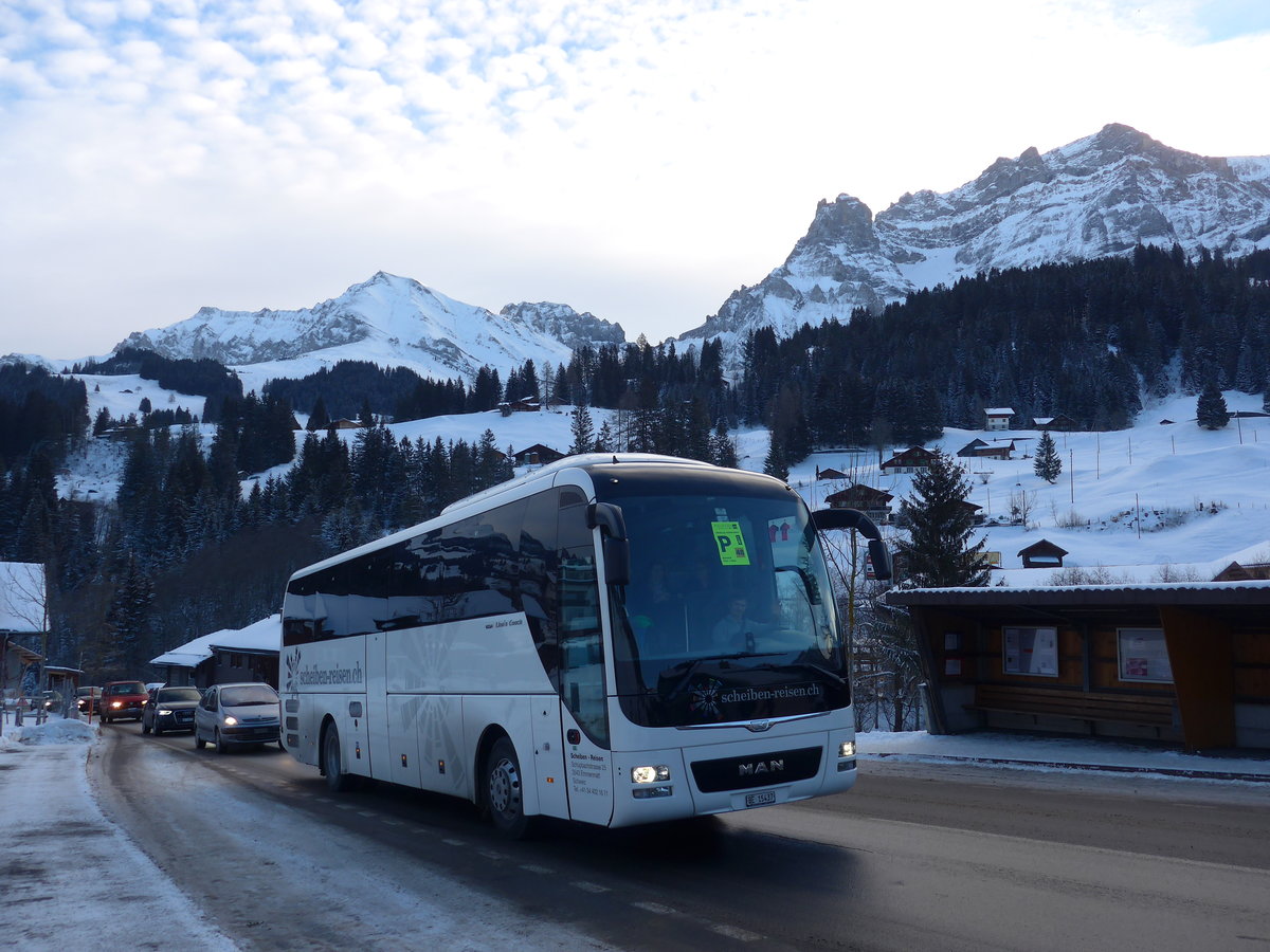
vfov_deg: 48.2
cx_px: 635
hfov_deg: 61.7
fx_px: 1064
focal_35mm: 29
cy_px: 476
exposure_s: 1/400
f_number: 2.8
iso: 80
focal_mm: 6
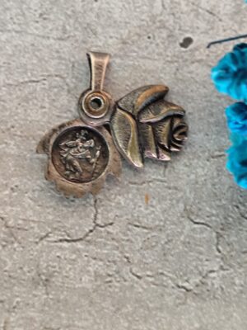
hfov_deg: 15.9
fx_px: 885
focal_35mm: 93
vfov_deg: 21.1
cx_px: 124
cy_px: 165
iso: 320
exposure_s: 1/25
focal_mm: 6.19
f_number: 1.65
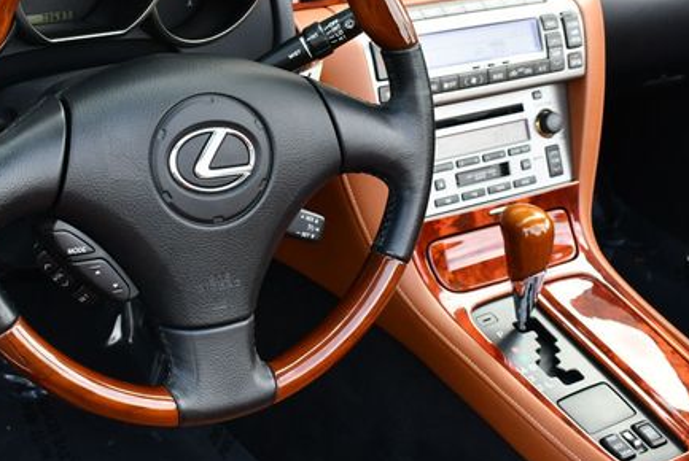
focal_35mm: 65
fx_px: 1246
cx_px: 286
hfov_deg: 30.9
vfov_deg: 20.9
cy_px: 148
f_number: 4.5
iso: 400
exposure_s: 1/250
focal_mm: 22
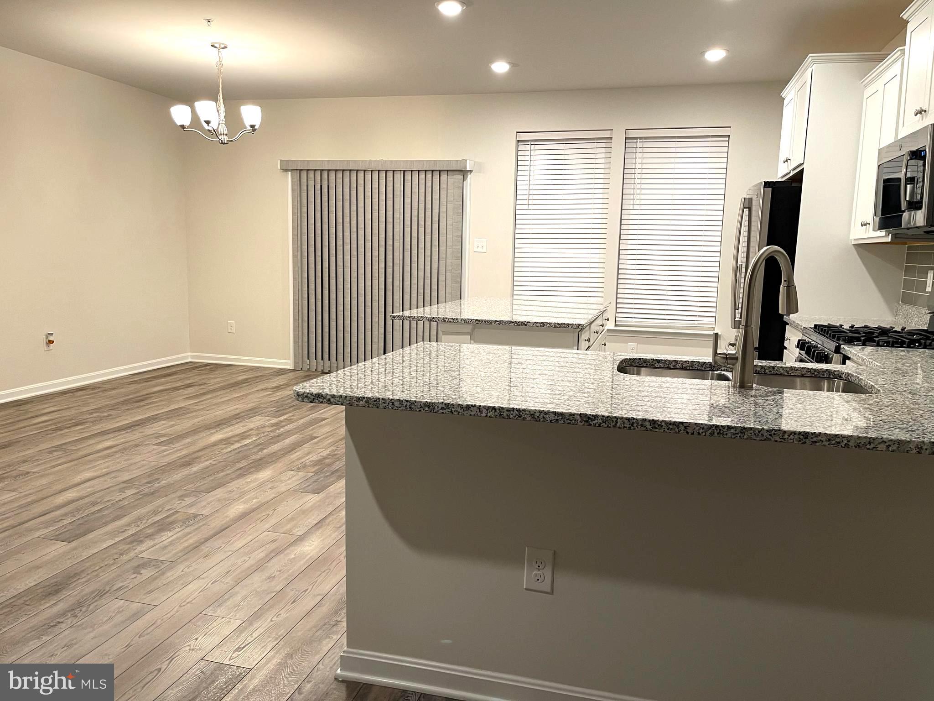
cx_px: 467
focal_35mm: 26
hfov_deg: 67.3
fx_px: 702
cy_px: 350
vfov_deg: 53.1
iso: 100
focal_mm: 5.1
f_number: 1.6
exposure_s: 1/60
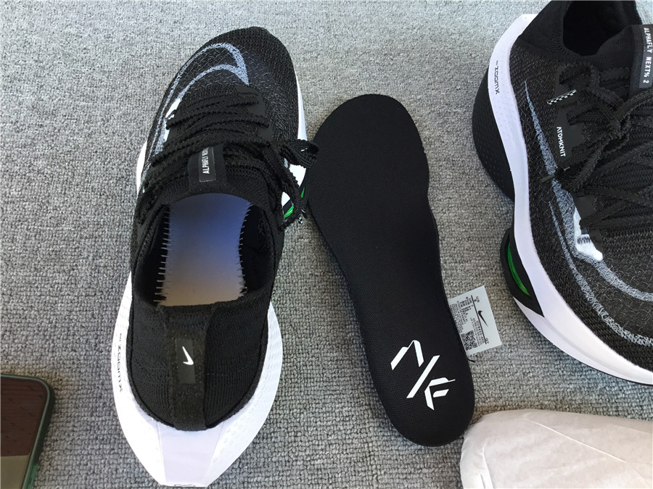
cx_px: 326
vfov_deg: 45.4
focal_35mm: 31
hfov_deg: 58.4
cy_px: 244
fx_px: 585
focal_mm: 3.3
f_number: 2.4
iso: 40
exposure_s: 1/100
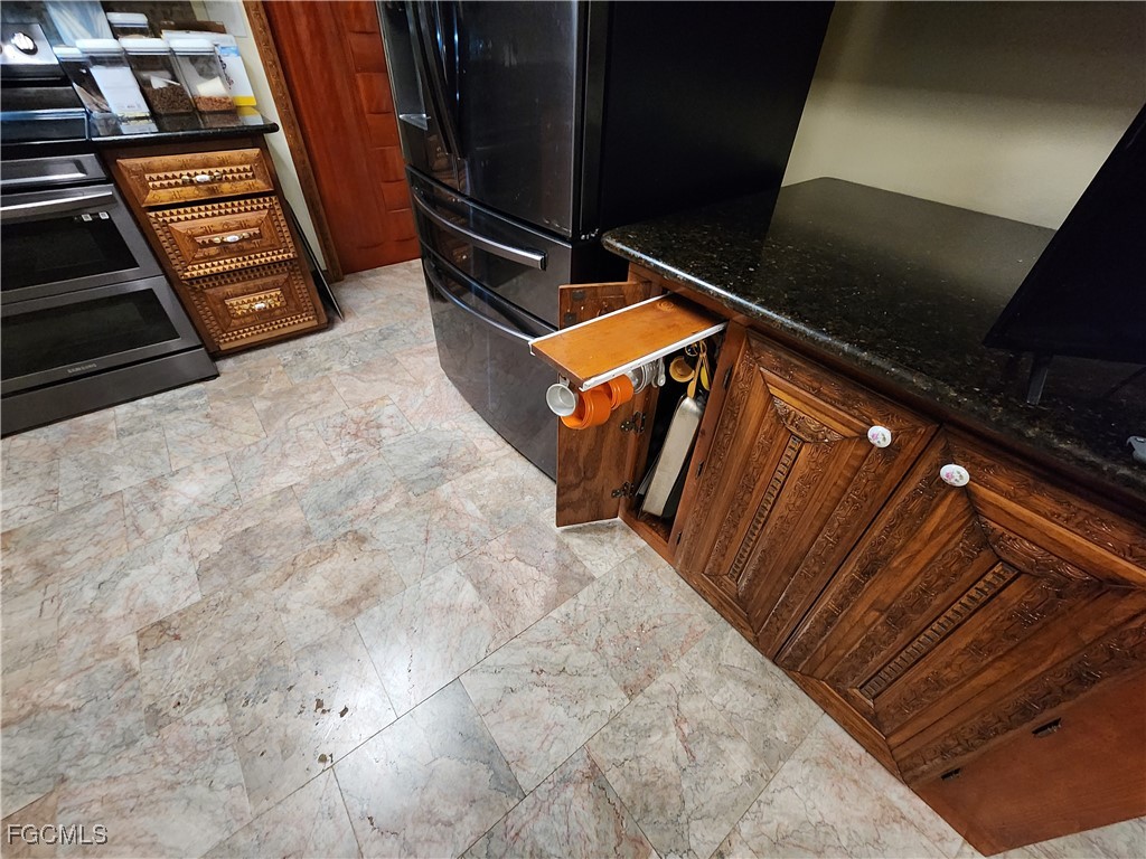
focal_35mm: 13
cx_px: 573
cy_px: 430
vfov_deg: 89.9
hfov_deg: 106.2
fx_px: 430
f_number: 2.2
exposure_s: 1/25.3
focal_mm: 2.2
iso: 800
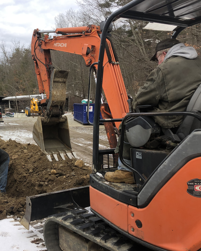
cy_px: 125
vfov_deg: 49.1
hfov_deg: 38.7
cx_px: 42
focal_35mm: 37
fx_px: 275
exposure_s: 1/390
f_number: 1.8
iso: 20
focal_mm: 3.99
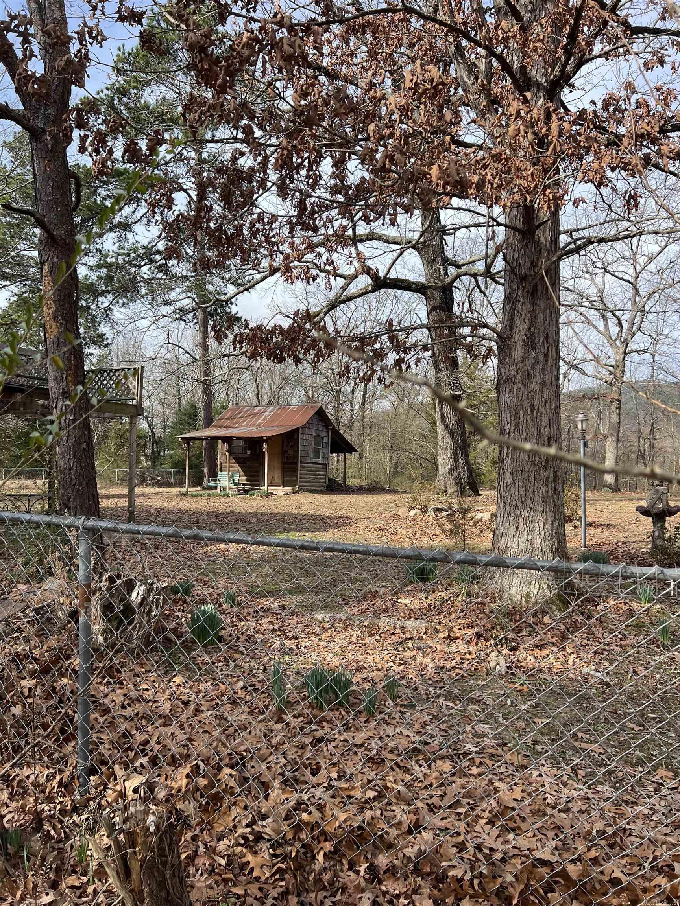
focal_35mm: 26
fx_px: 681
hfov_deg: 53.1
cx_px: 340
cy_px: 453
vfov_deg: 67.3
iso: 50
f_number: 1.5
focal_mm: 5.7
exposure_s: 1/1669
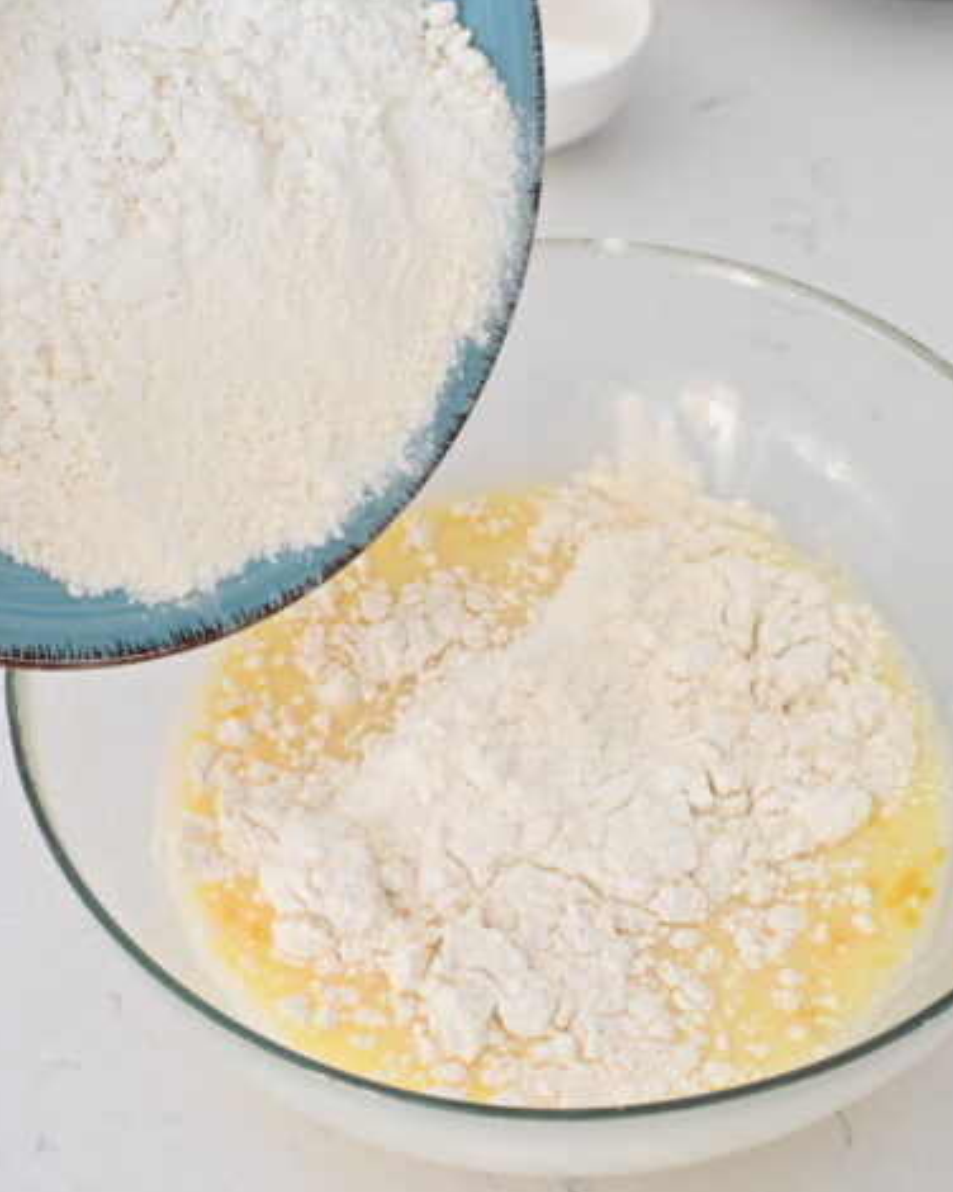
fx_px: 1974
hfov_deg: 27.1
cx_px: 446
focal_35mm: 56
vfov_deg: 33.6
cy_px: 602
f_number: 7.1
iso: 1600
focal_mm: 26.5
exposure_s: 1/50
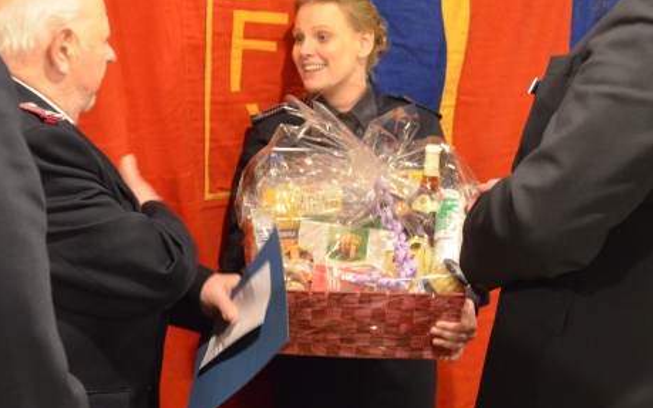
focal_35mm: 67
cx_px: 256
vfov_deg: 19.4
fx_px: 1193
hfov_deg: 30.5
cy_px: 176
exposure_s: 1/20
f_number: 4
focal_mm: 28
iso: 3200
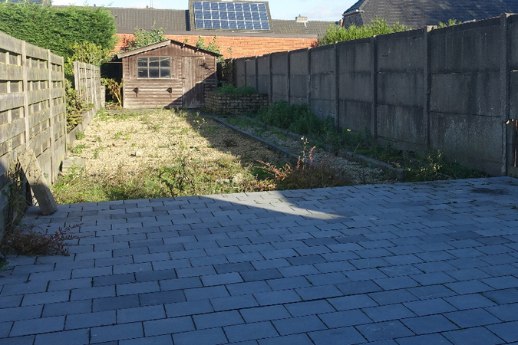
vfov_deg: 27.8
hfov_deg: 39.9
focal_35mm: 48
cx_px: 394
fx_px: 691
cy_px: 97
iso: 125
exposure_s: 1/500
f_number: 4
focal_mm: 8.8
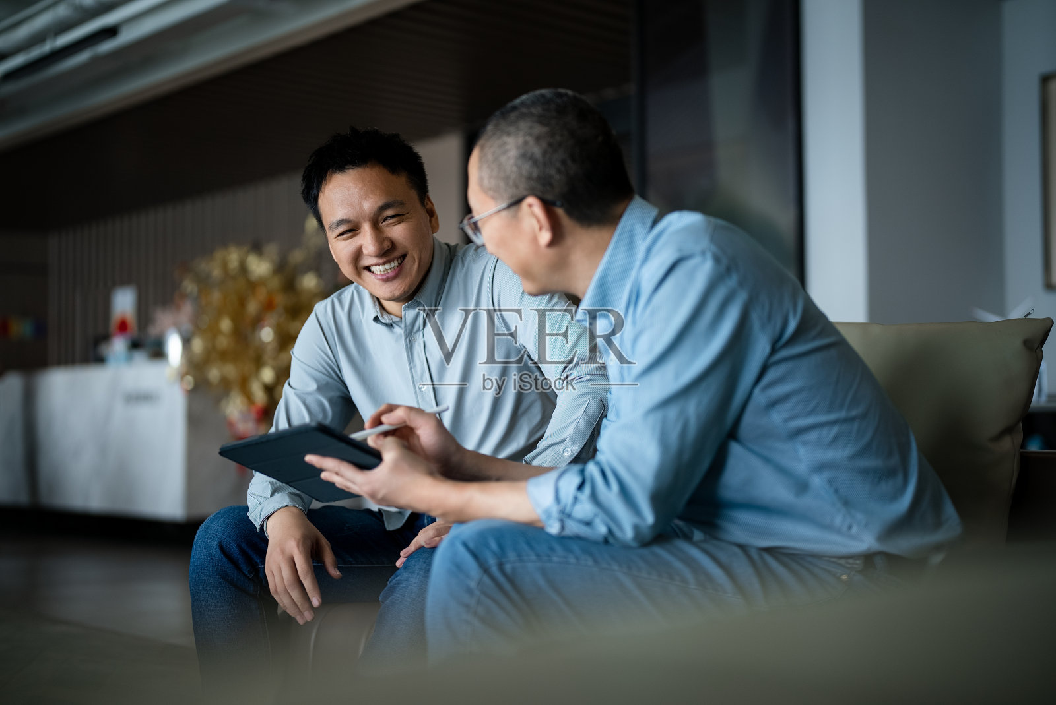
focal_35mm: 50
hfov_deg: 39.6
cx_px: 528
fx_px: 1468
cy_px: 352
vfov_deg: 27.0
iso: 100
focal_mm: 50
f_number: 1.4
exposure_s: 1/250
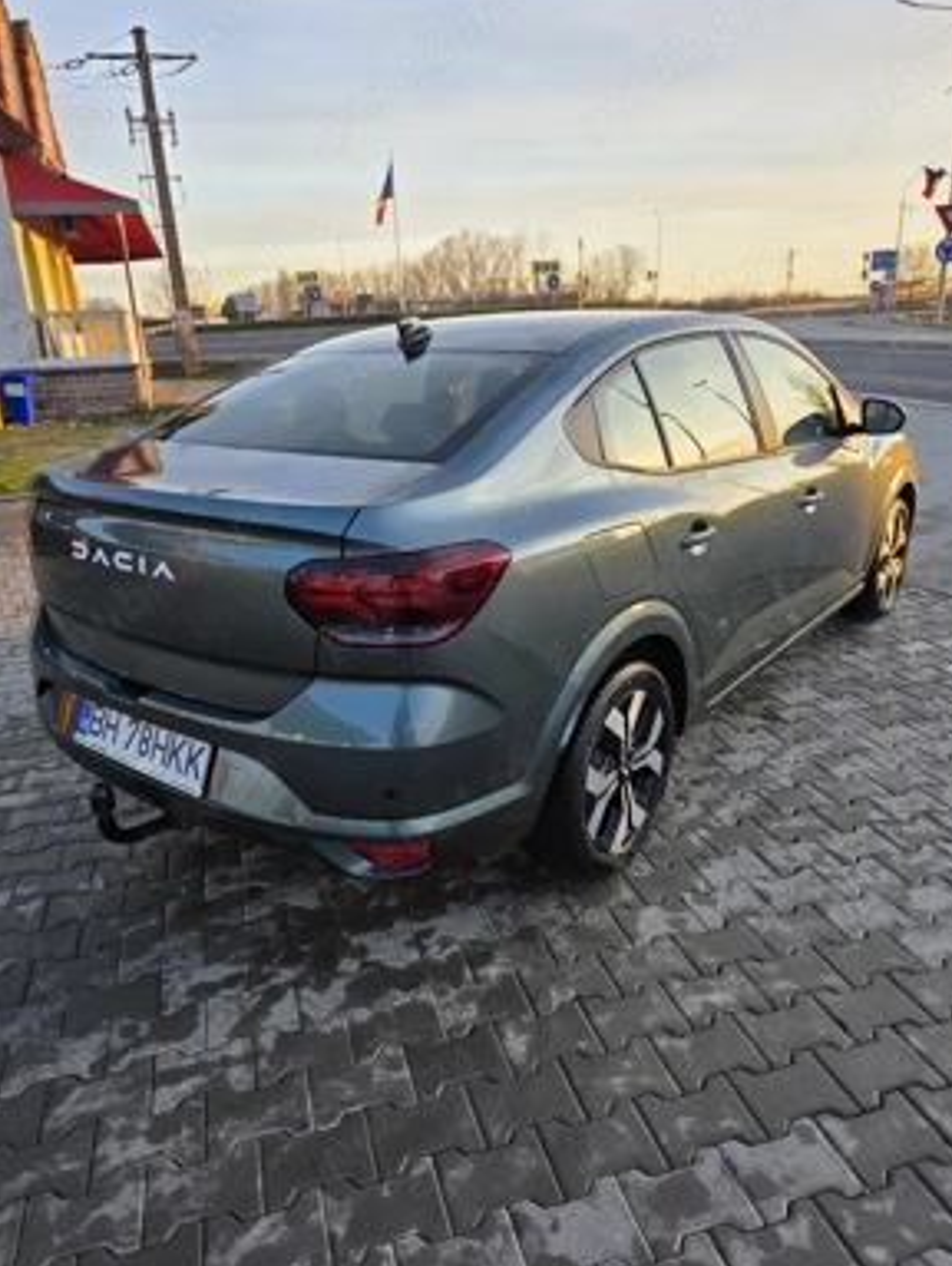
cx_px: 493
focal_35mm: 24
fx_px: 879
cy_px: 615
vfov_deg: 71.5
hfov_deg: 56.9
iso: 50
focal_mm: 6.3
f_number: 1.7
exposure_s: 1/370
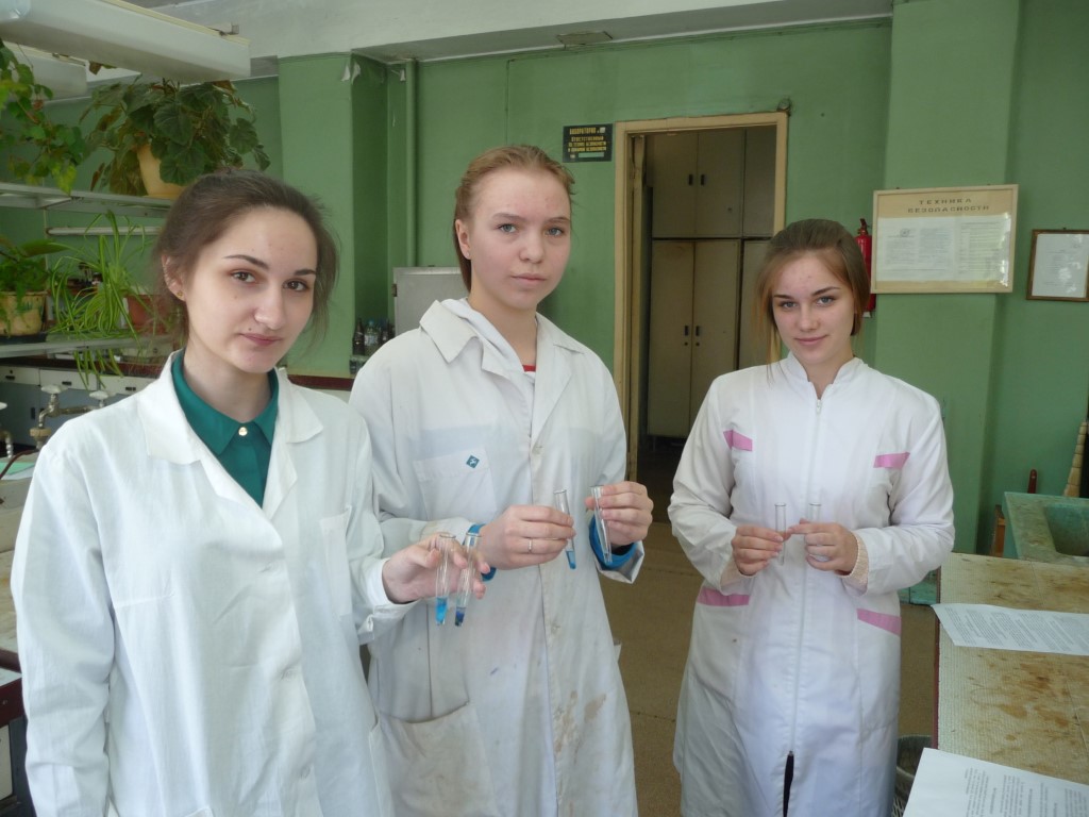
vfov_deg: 49.7
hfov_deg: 63.4
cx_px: 544
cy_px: 408
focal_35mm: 28
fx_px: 881
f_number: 3.3
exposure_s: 1/30
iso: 100
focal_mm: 4.7
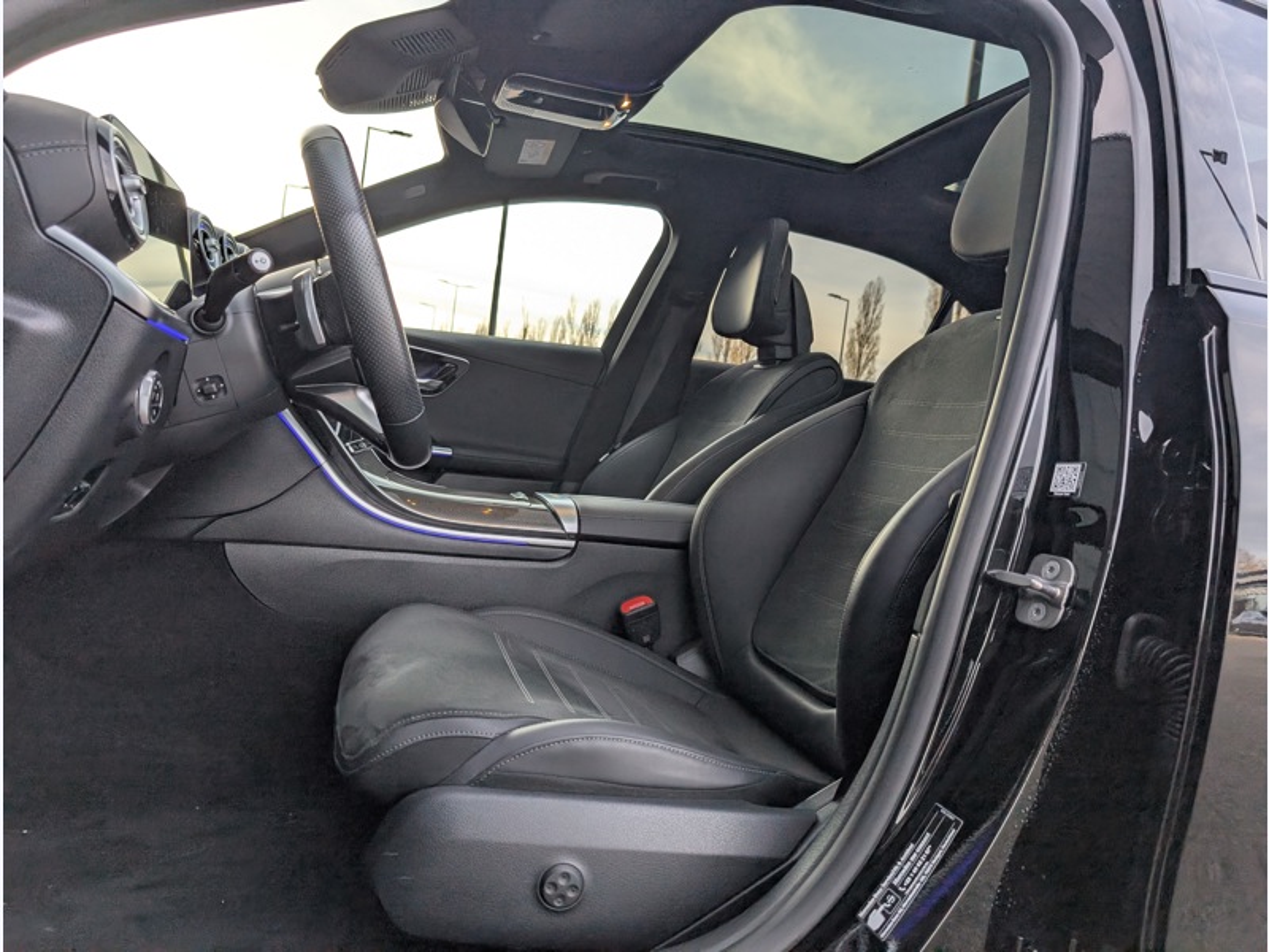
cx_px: 634
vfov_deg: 56.8
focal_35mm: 24
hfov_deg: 71.6
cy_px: 476
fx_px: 880
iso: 35
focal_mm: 6.9
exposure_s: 1/242
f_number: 1.68
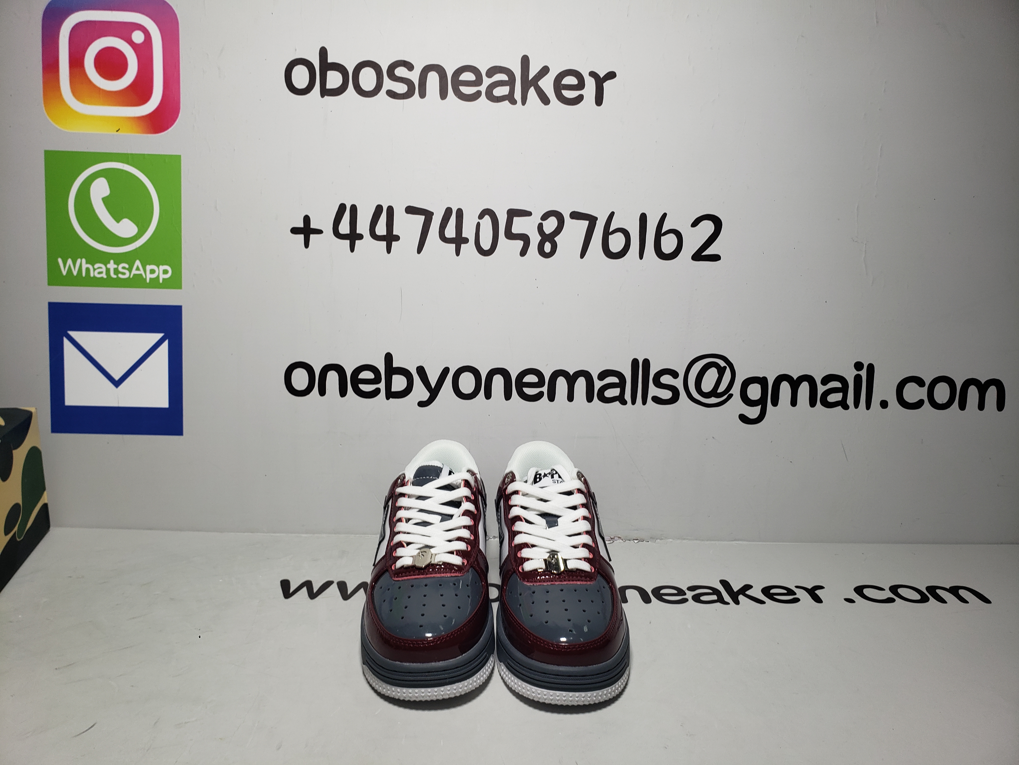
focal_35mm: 26
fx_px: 765
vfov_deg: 53.1
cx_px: 510
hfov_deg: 67.3
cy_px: 382
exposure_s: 1/229
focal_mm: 4.3
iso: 50
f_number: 2.4
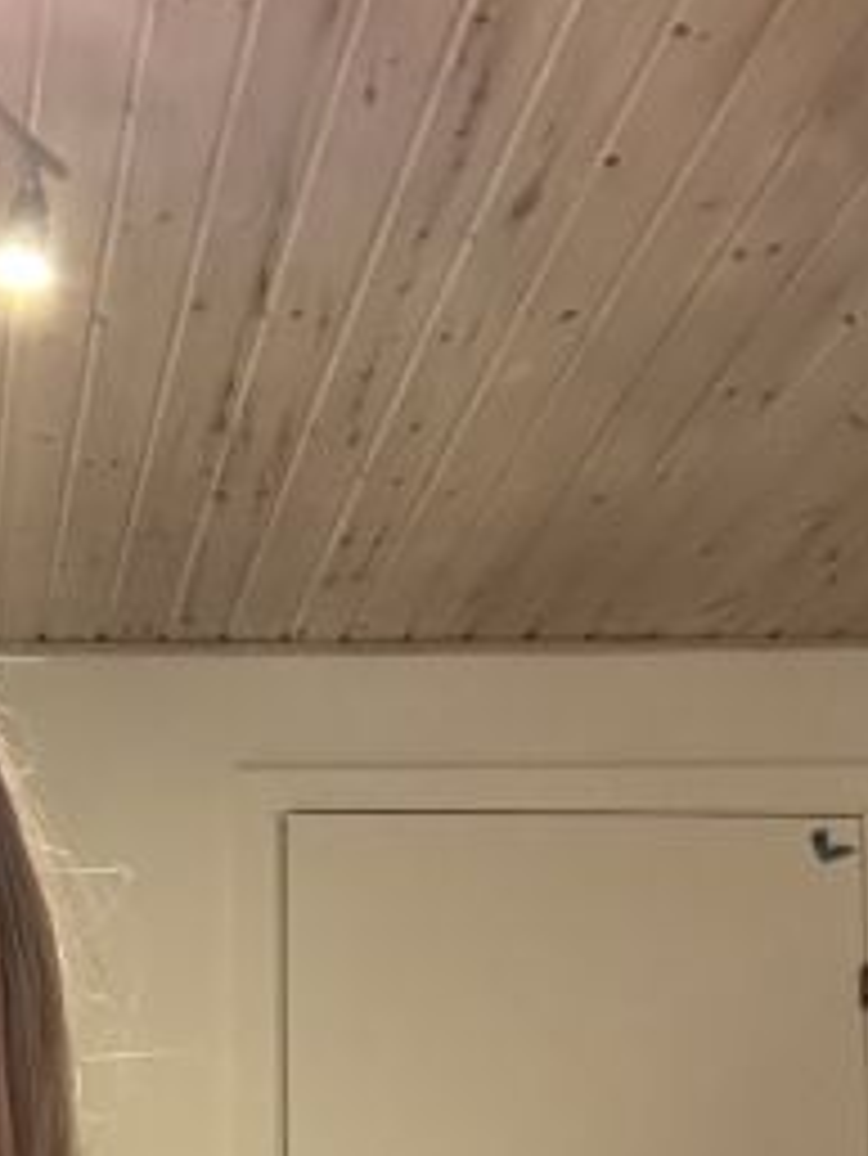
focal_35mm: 70
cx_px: -94
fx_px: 2338
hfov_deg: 20.1
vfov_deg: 25.5
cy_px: 1300
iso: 400
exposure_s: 1/25
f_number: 1.9
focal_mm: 2.69
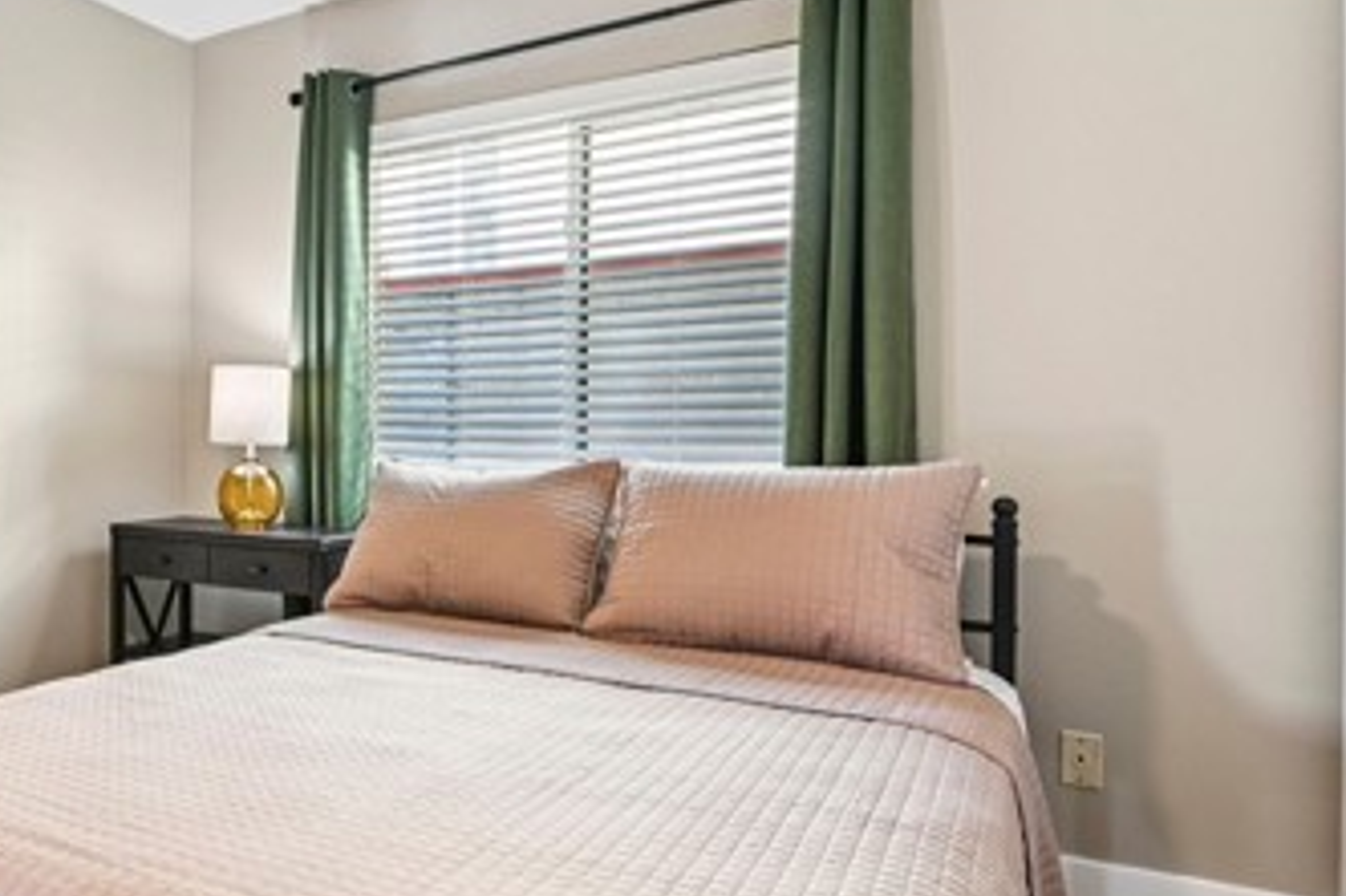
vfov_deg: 47.9
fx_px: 1009
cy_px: 426
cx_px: 264
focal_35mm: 27
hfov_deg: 61.7
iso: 250
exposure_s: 1/10
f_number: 8
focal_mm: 14
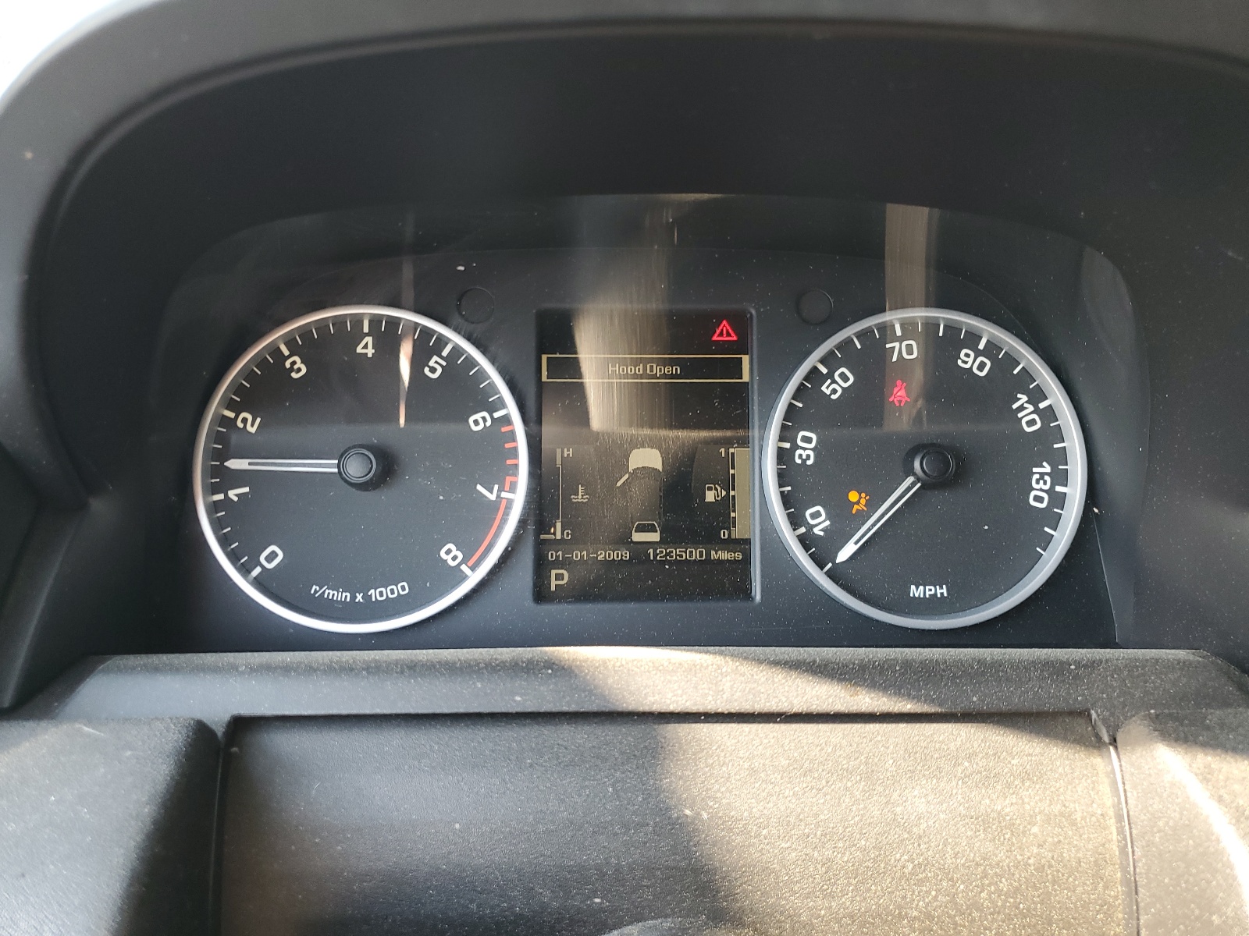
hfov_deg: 67.3
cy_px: 468
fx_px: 938
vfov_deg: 53.1
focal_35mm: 26
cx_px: 624
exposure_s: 1/120
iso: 73
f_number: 1.5
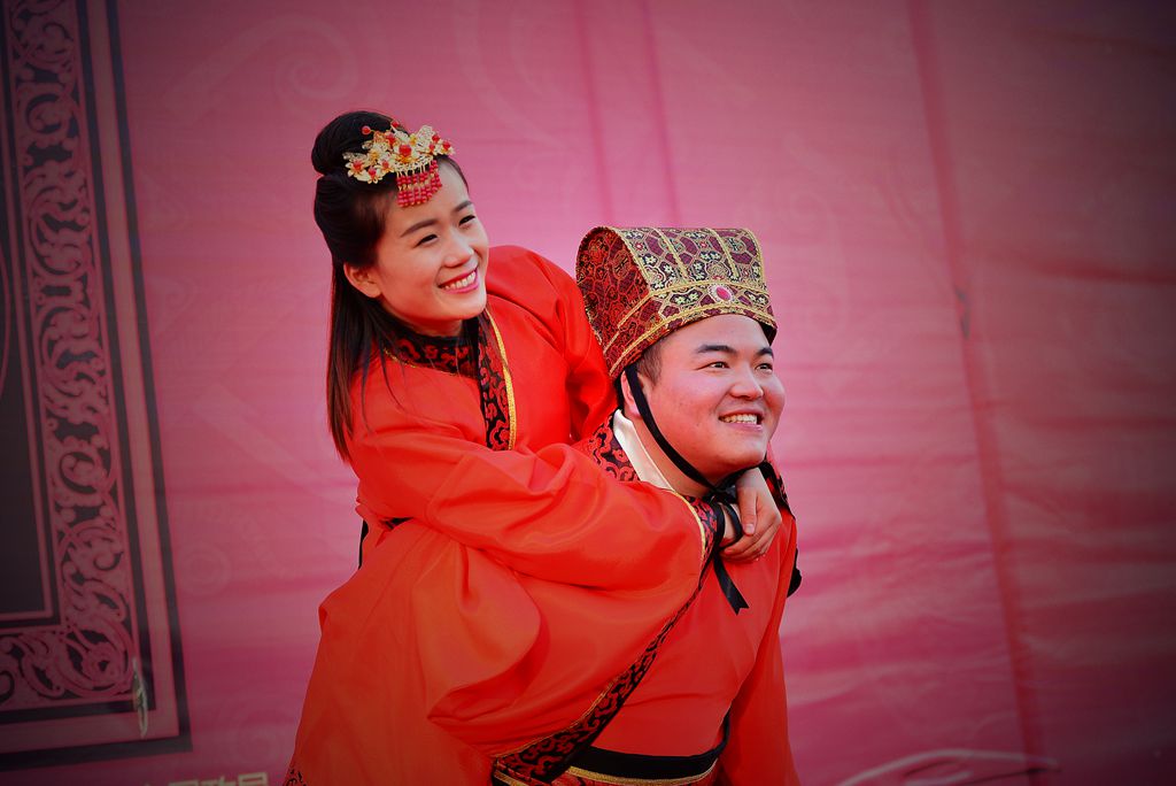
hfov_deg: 28.8
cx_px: 588
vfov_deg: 19.5
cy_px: 393
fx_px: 2288
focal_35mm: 70
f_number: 2.8
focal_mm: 70
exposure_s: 1/200
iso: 250
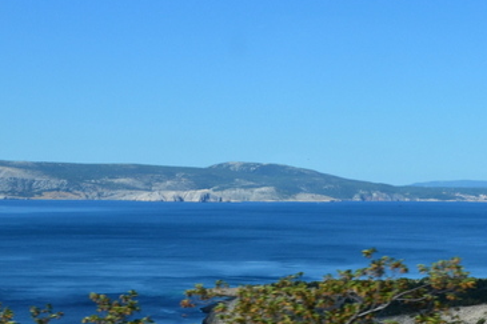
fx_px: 1068
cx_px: 438
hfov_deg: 24.9
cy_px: 80
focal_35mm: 79
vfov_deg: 17.2
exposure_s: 1/400
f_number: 7.1
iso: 100
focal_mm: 24
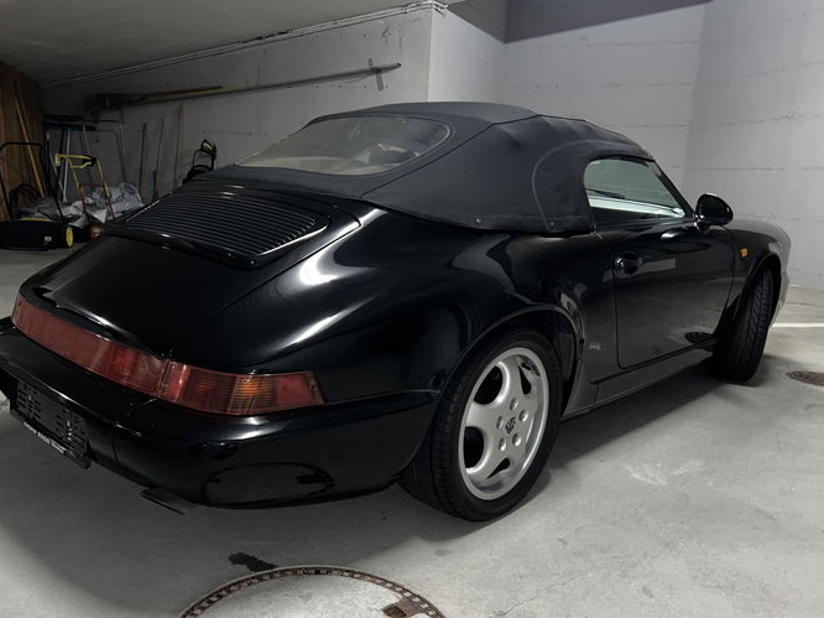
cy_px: 342
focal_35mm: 30
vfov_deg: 46.7
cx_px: 390
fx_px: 714
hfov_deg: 59.9
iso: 100
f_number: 1.5
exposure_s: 1/5
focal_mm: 5.7
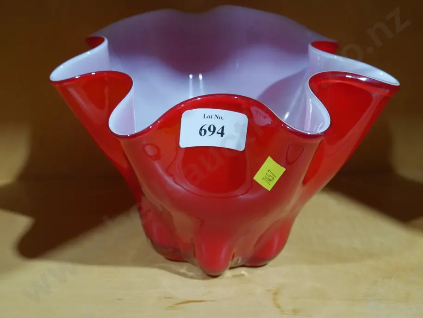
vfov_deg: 26.1
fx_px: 685
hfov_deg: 34.3
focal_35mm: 56
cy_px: 157
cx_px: 215
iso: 1600
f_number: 5.3
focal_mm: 25
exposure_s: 1/60
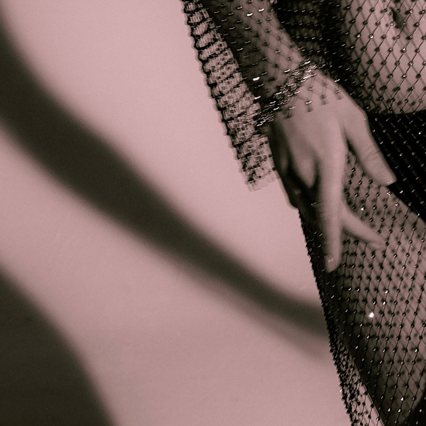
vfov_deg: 15.0
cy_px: -208
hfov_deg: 15.2
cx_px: 587
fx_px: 1504
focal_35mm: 108
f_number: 4
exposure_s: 1/125
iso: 320
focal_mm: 20.2
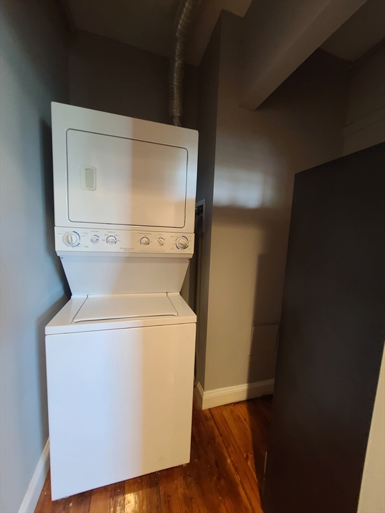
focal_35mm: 13
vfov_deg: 106.2
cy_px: 256
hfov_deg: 89.9
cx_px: 192
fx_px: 193
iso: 500
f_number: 2.2
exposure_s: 1/29
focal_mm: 2.2
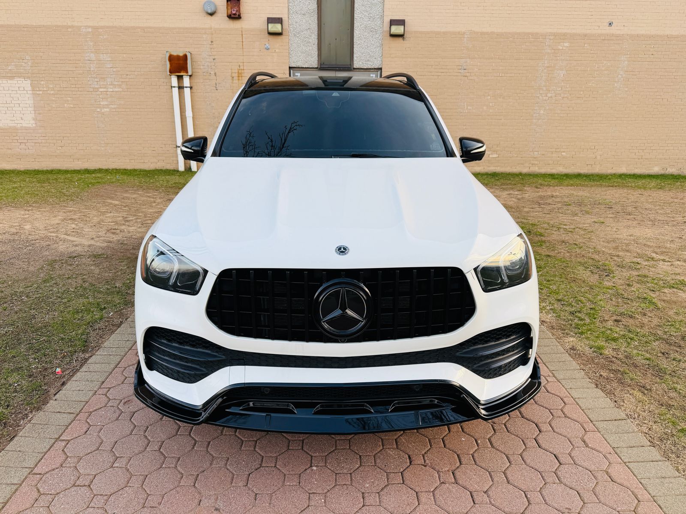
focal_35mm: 24
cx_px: 343
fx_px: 476
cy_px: 257
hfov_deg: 71.6
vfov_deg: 56.8
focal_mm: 6.76
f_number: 1.78
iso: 80
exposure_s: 1/547
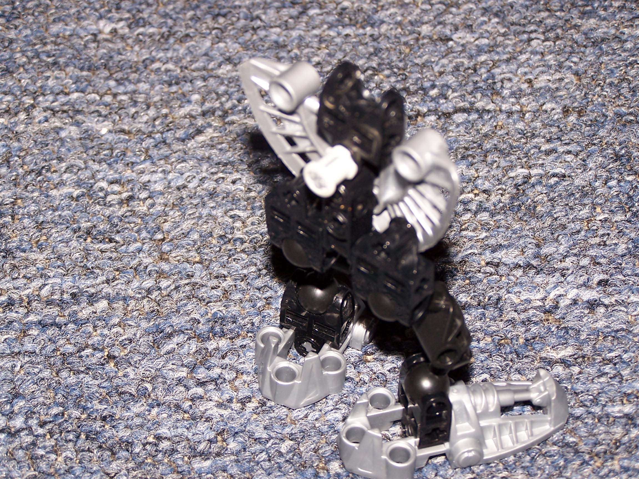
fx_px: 1735
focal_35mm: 94
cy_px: 240
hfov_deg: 20.9
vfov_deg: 15.7
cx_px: 320
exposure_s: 1/90
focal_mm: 15.6
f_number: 3.2
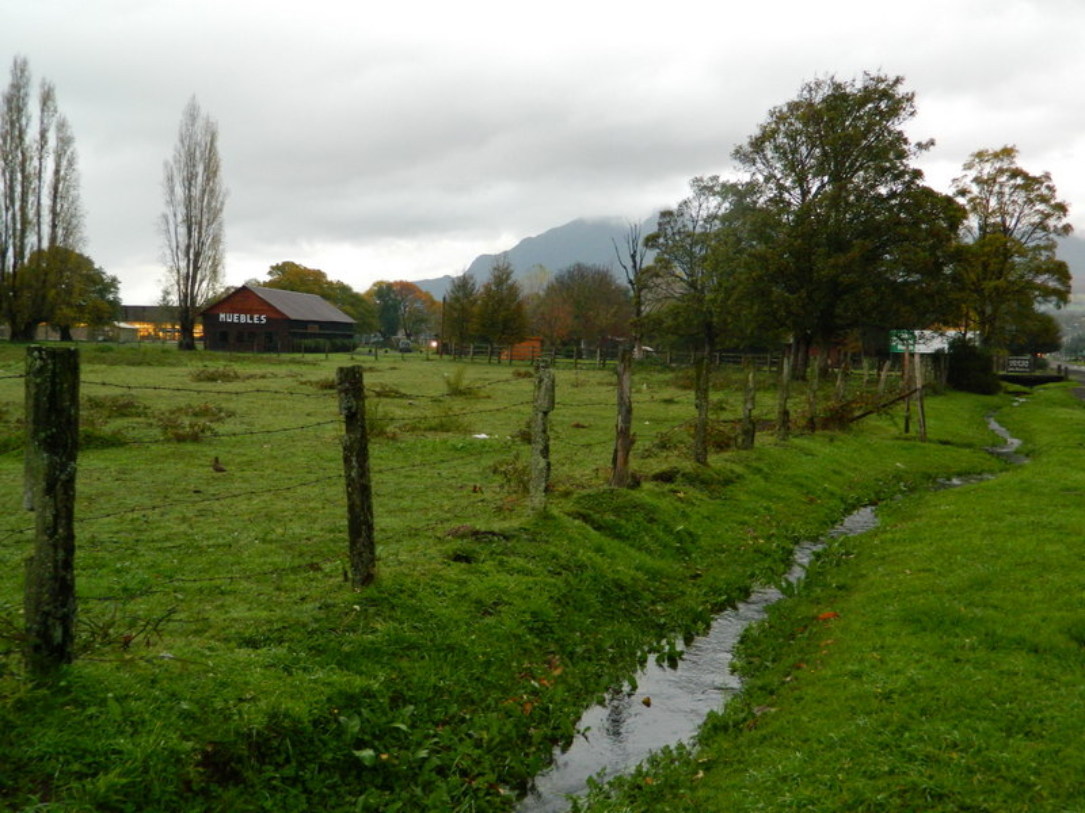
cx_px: 542
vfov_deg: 40.7
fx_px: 1097
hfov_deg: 52.6
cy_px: 406
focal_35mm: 35
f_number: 3.3
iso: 250
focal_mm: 6.2
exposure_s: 1/30
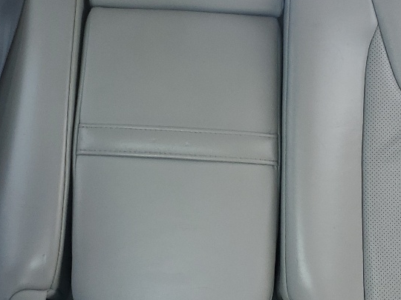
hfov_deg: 25.3
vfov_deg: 19.1
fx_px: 892
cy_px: 118
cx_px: 182
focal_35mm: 77
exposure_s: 1/132
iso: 50
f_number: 1.5
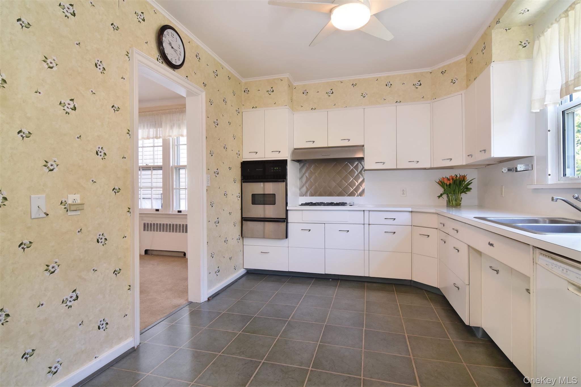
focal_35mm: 16
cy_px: 194
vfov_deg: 72.0
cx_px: 290
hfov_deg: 95.0
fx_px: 266
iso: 640
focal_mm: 11
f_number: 8
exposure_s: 1/30
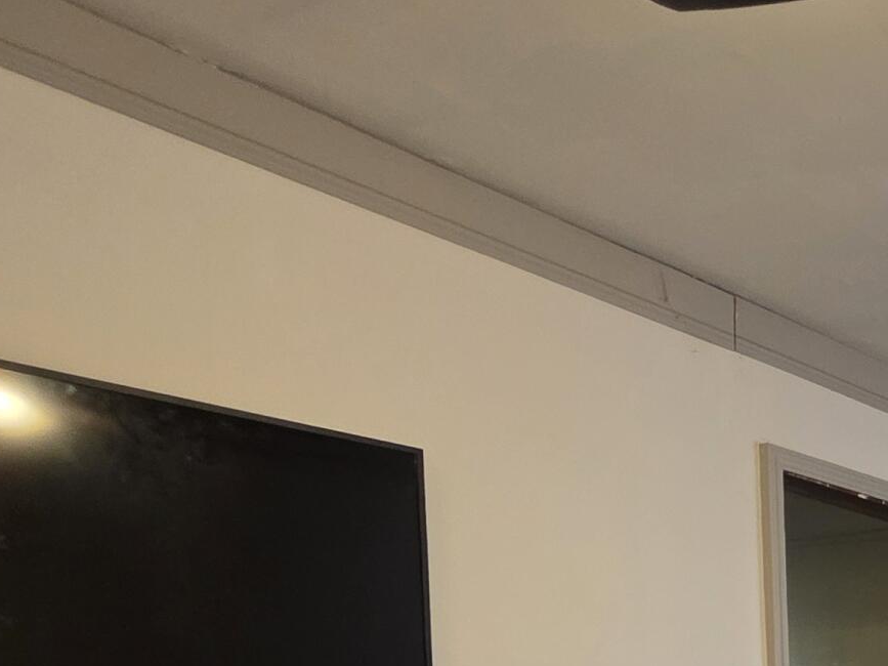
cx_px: 1179
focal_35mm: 45
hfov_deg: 31.5
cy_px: 889
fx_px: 1154
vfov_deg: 26.7
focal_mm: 2.2
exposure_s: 1/60
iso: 320
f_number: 1.9
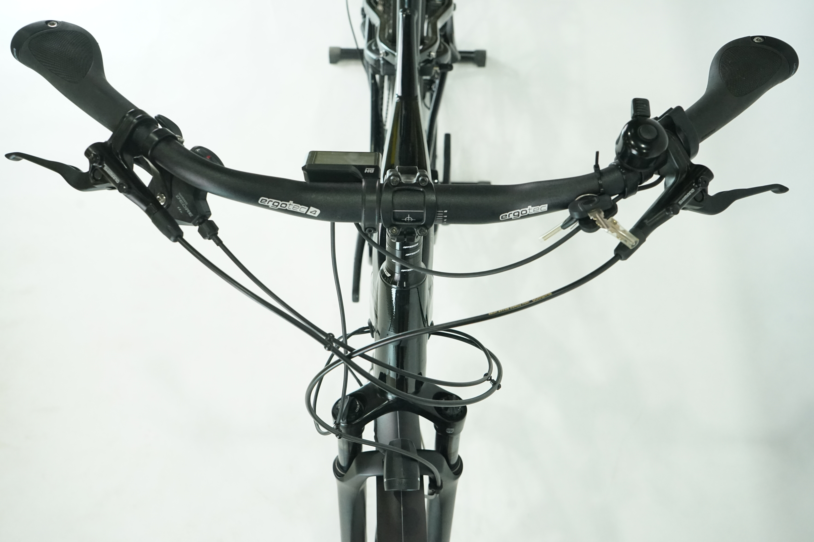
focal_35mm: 35
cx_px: 407
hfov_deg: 54.4
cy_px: 271
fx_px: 791
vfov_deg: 37.9
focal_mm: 35
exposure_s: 1/200
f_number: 7.1
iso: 3200
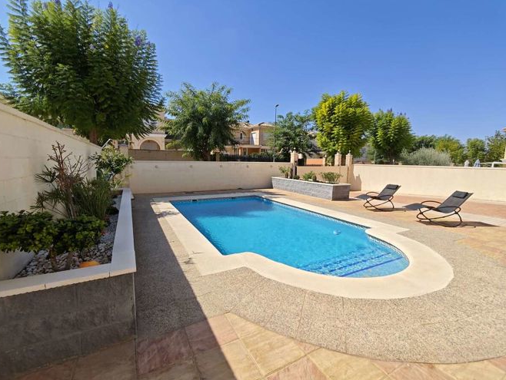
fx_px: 220
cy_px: 190
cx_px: 249
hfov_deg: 98.1
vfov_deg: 81.9
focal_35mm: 15
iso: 50
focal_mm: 2.16
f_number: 2.2
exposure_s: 1/775
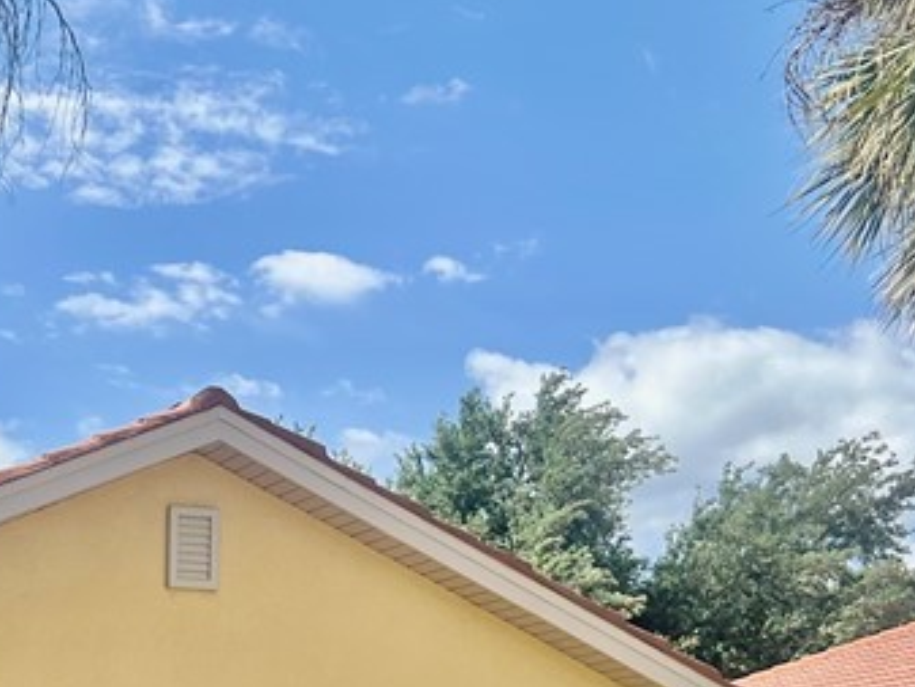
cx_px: -171
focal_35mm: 79
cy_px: 934
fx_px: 2089
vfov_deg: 17.3
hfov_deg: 22.8
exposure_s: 1/2762
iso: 50
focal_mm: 5.7
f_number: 1.5
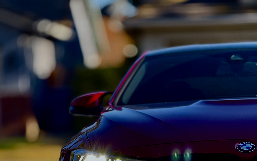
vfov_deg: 7.3
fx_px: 1261
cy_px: 155
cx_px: 132
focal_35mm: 180
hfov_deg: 11.6
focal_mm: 15.66
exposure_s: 1/99
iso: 100
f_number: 2.8
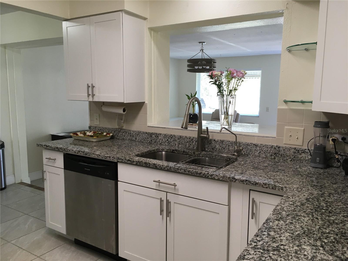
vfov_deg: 48.2
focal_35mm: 29
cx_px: 174
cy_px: 130
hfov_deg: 61.7
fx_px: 292
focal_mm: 4.15
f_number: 2.2
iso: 25
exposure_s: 1/30
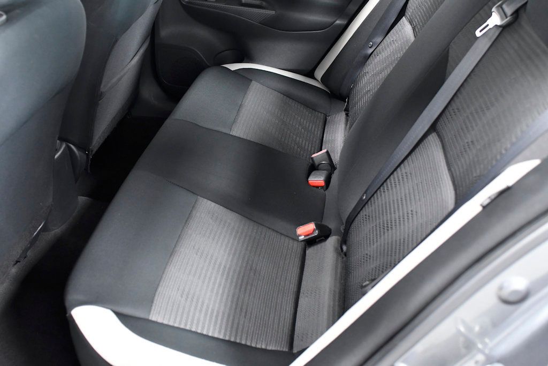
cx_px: 274
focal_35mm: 36
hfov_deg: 53.1
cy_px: 183
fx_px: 548
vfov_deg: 36.9
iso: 2000
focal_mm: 24
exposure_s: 1/60
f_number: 3.5
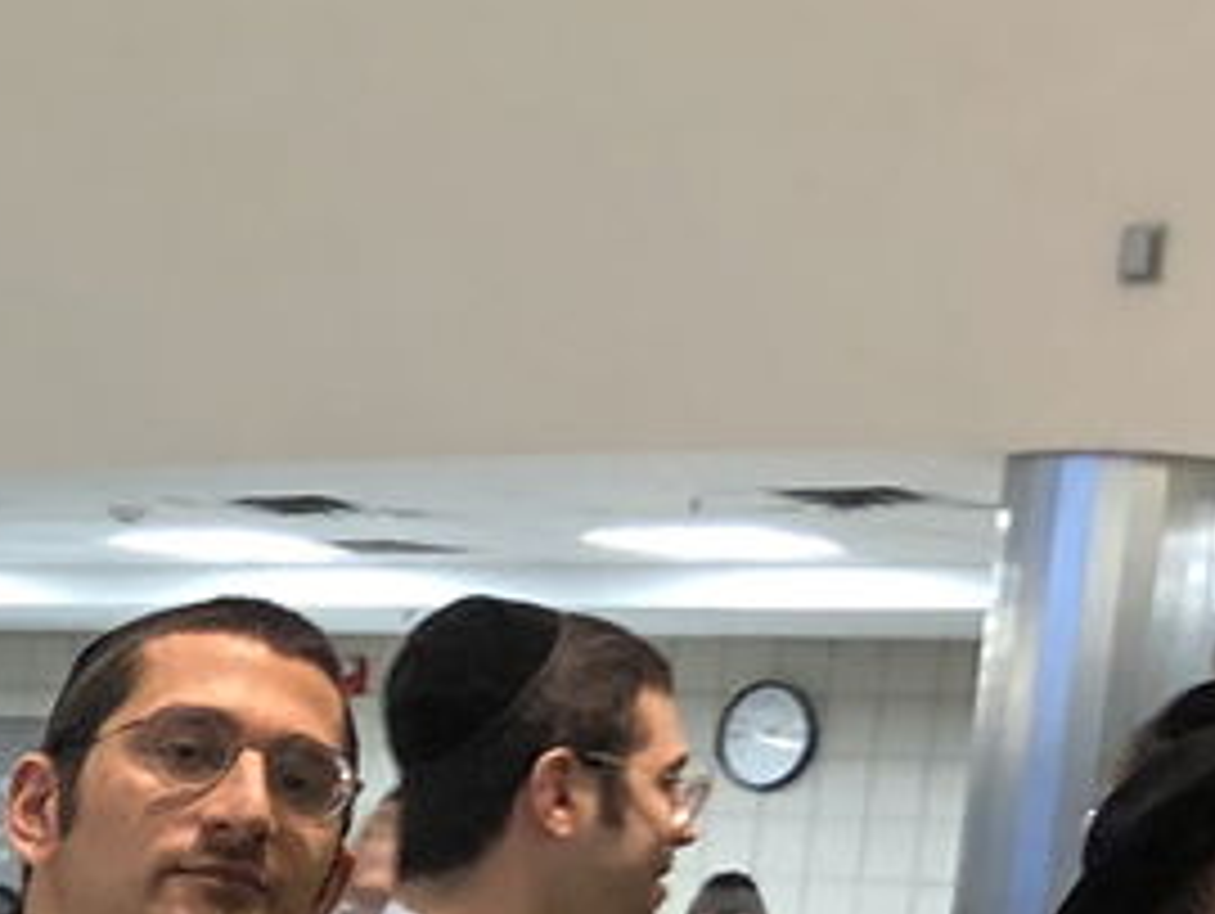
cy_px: 1702
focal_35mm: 145
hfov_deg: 12.6
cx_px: -882
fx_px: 5094
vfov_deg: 9.7
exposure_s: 1/60
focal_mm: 3.99
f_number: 1.8
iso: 320
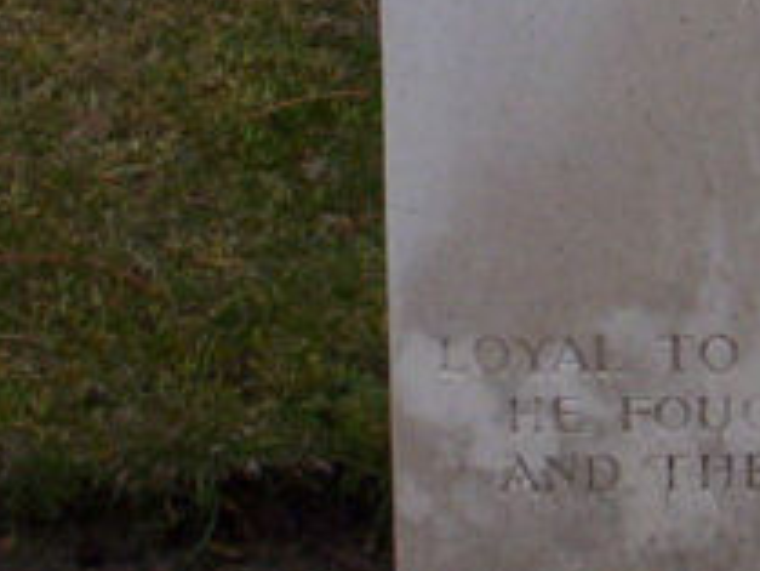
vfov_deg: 4.8
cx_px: 782
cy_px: -260
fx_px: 6766
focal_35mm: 308
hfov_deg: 6.4
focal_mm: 10.76
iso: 100
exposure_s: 1/267
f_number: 3.62
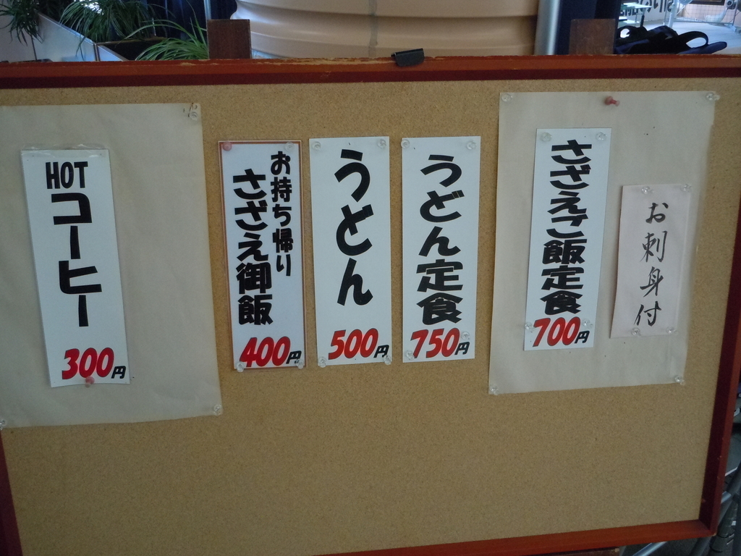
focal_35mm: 33
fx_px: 706
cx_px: 370
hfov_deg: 55.4
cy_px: 278
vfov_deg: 42.9
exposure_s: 1/125
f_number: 4
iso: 500
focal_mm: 5.9
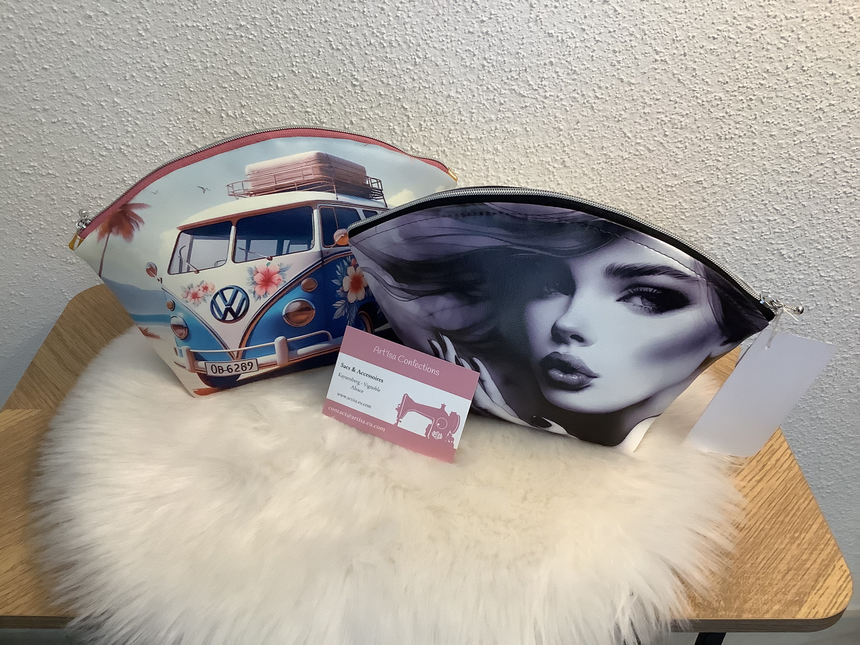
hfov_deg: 58.4
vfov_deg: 45.4
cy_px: 322
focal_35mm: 31
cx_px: 430
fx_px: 770
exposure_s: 1/60
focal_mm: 3.3
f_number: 2.4
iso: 250
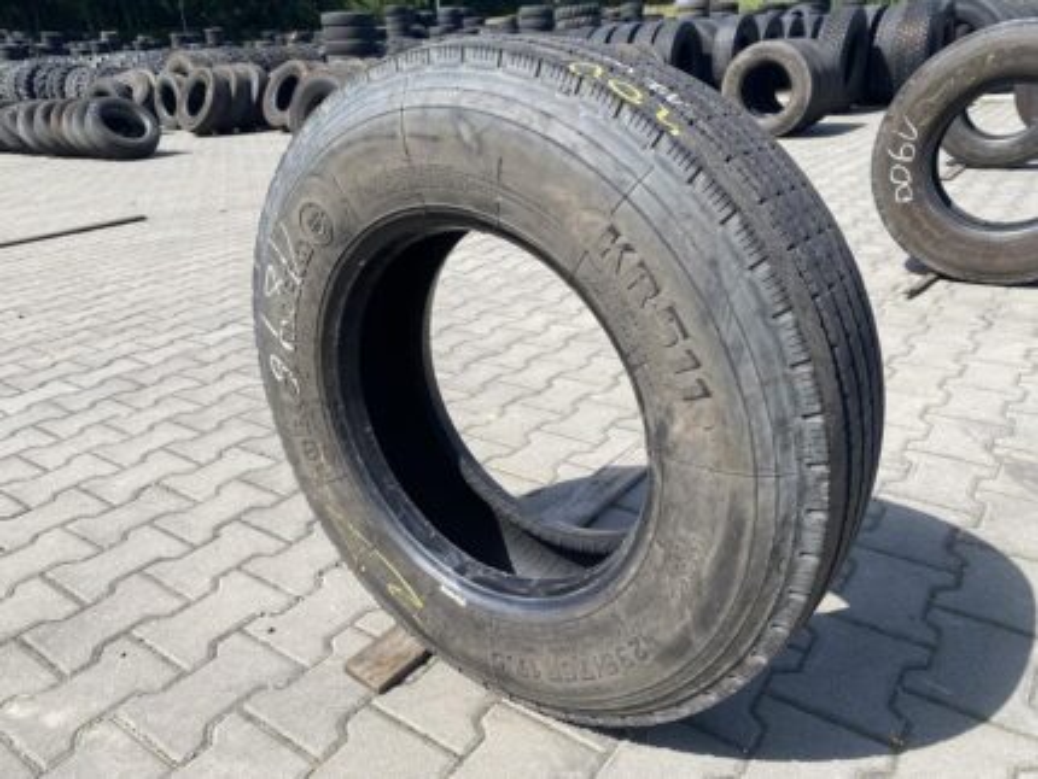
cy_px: 390
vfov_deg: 53.1
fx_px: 780
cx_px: 519
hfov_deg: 67.3
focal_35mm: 26
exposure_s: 1/2105
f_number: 1.8
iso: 32
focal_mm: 4.25
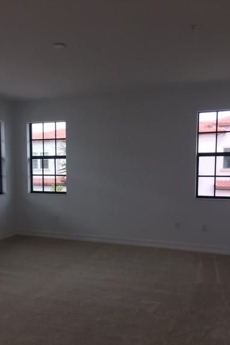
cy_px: 194
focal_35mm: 34
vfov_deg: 55.6
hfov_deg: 38.7
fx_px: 326
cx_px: 91
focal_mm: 4.15
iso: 25
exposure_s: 1/60
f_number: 2.2
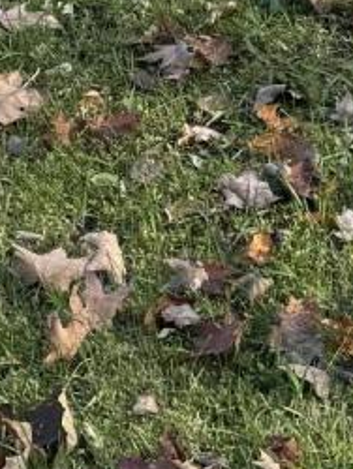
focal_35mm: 192
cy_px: -662
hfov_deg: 7.7
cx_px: -43
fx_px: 2606
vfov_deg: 9.2
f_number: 1.78
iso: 80
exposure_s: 1/1042
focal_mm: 6.76
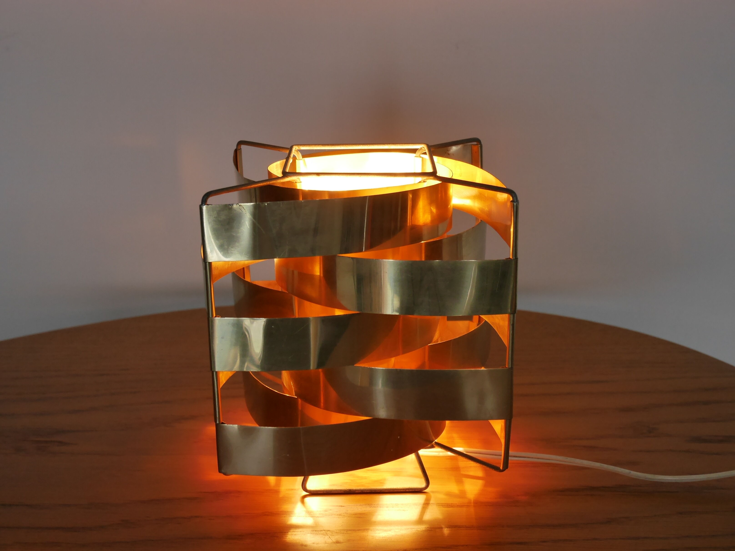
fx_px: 1147
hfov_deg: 35.5
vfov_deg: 27.0
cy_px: 276
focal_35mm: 54
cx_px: 368
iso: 640
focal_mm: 27
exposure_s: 1/60
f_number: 5.3
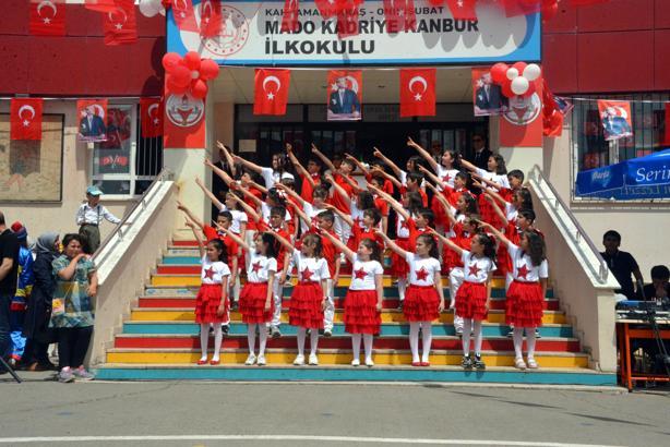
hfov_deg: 41.1
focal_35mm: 48
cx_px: 335
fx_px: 894
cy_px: 224
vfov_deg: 28.1
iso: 5000
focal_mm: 48
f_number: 22
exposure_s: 1/2000
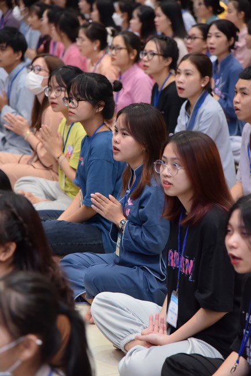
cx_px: 126
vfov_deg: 17.1
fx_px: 1254
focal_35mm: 120
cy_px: 188
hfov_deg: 11.4
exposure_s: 1/125
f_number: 4.5
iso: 1600
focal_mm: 120
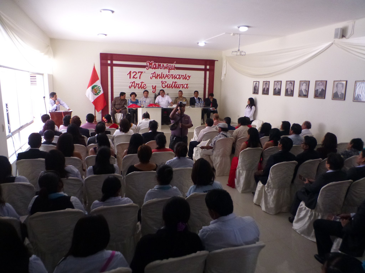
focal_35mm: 24
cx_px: 182
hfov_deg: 71.6
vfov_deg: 56.8
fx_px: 253
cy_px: 136
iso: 400
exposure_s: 1/100
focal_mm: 4.3
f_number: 3.3
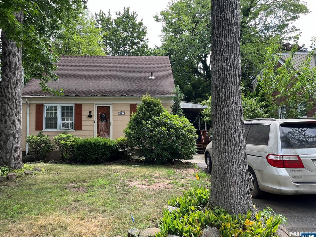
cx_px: 156
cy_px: 118
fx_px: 247
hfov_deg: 65.3
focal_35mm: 27
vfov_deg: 51.4
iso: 50
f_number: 1.6
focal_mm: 5.1
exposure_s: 1/563
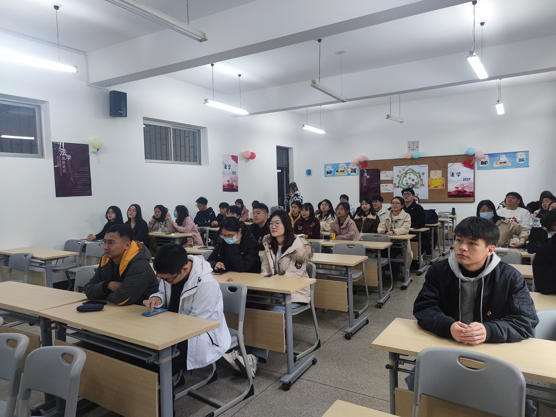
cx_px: 278
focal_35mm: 24
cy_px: 208
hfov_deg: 71.6
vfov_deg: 56.8
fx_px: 385
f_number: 1.69
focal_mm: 6.72
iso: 309
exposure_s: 1/100
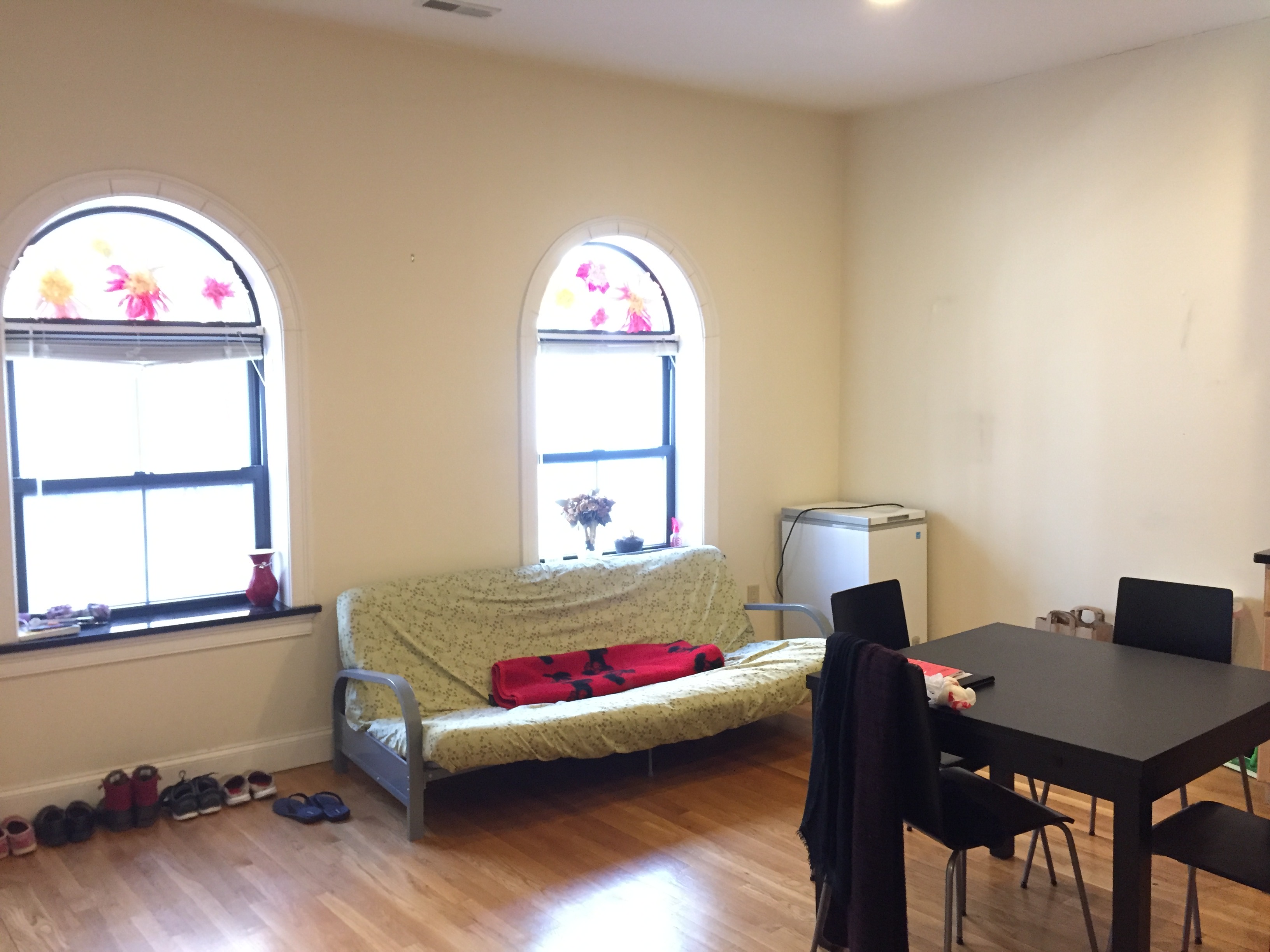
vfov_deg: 48.2
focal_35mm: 29
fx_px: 1064
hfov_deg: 61.7
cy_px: 476
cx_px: 635
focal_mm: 4.15
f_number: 2.2
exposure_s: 1/30
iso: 250
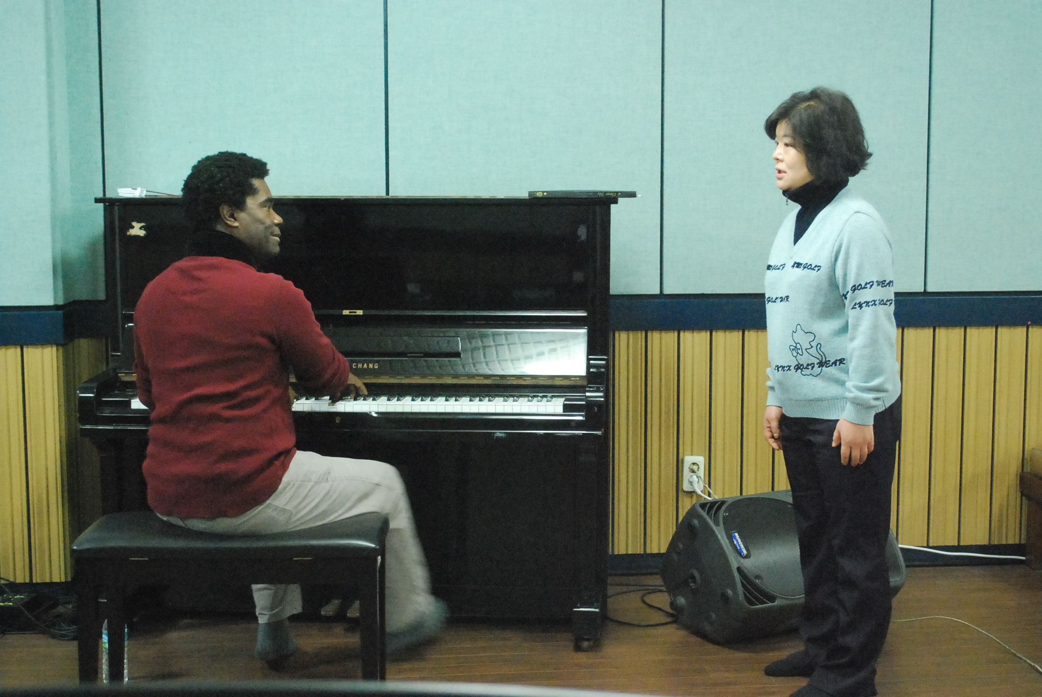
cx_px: 521
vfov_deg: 25.8
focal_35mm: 52
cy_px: 348
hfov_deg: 37.8
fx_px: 1521
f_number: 5.3
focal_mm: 35
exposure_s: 1/20
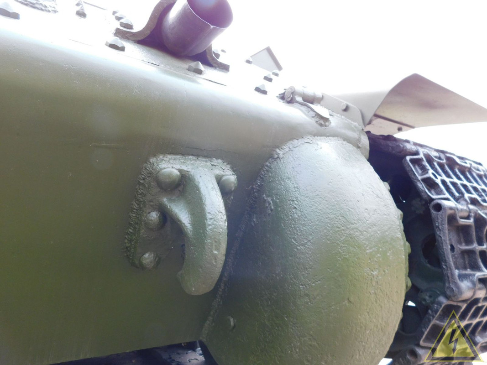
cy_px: 182
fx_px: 338
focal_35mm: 24
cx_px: 244
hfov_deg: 71.6
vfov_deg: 56.8
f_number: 3
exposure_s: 1/30
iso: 160
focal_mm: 4.1
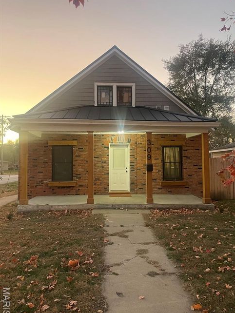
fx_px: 244
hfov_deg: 51.4
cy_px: 157
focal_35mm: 27
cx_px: 121
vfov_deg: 65.3
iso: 400
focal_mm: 4.2
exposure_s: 1/60
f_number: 1.6
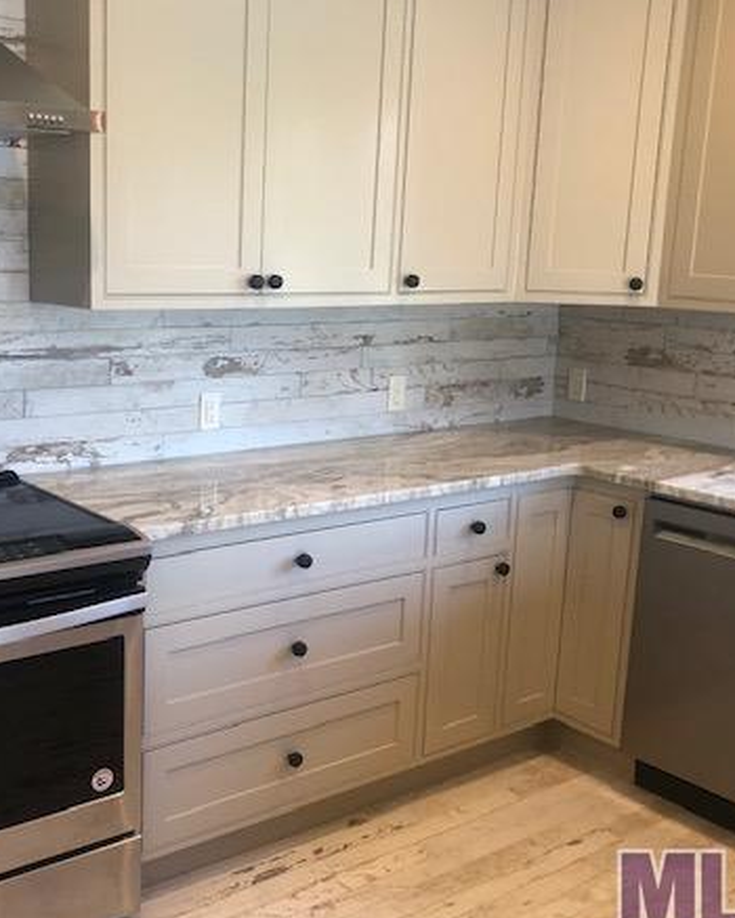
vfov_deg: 45.8
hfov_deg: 37.0
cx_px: 258
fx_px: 1087
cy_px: 468
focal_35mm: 40
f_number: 1.8
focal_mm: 3.99
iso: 32
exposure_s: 1/30
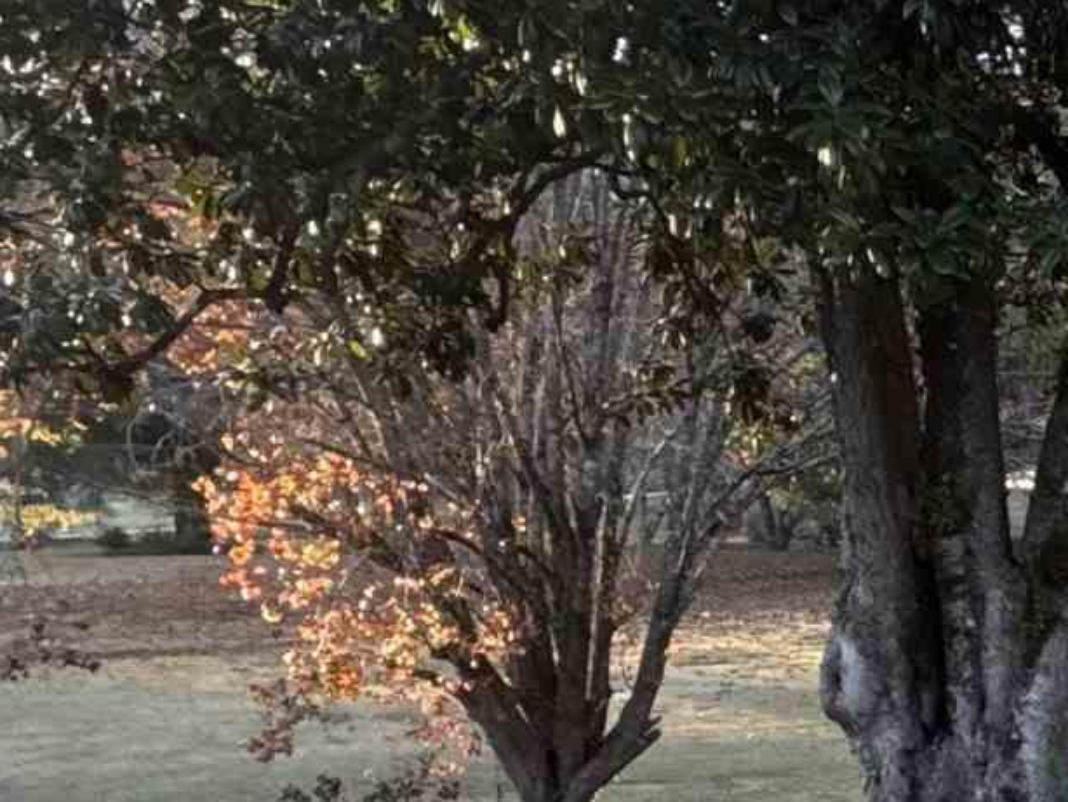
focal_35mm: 70
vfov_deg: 20.5
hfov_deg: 19.5
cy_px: 750
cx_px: 2000
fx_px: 2161
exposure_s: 1/99
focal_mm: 2.22
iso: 80
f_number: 2.2
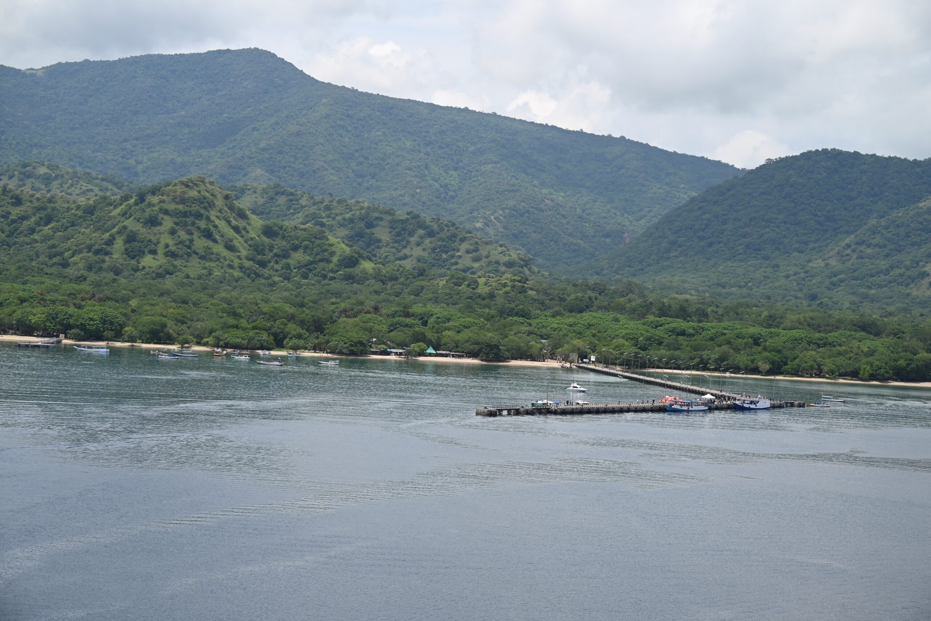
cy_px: 310
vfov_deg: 19.5
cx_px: 466
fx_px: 1811
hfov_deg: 28.8
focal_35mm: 70
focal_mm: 70
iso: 100
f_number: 7.1
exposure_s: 1/400
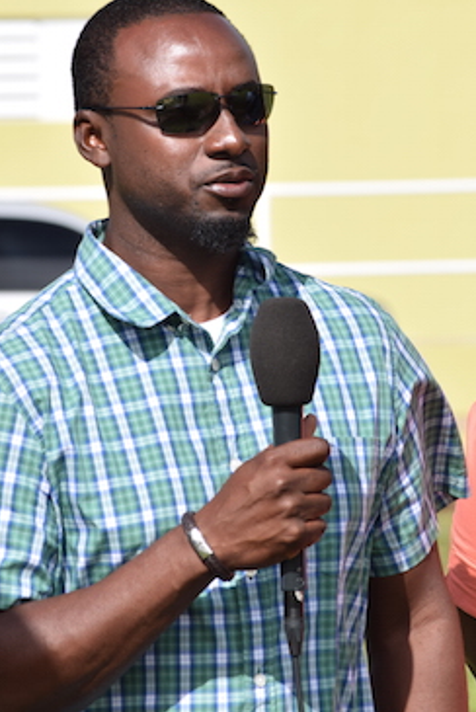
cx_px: 246
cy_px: 285
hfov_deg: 3.5
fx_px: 7799
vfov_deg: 5.2
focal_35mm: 394
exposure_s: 1/160
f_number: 11
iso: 100
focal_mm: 200
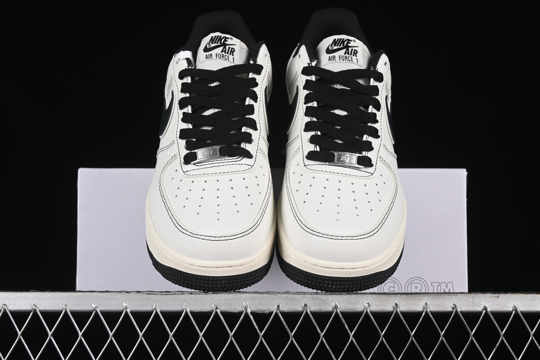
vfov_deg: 18.2
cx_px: 270
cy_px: 180
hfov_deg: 27.0
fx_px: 1125
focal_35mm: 75
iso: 160
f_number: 8
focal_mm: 50
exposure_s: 1/80
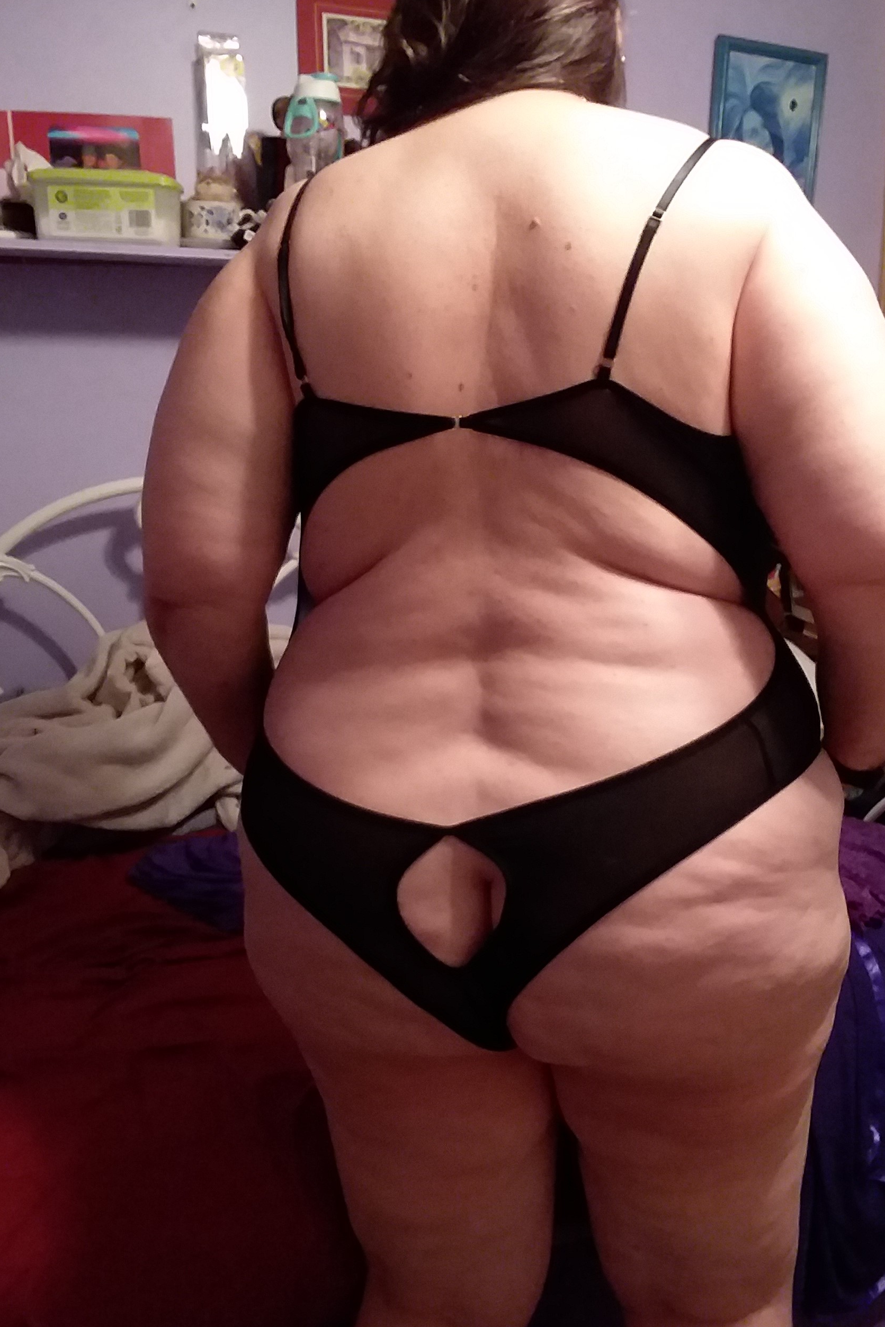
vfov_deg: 60.3
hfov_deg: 42.3
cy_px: 652
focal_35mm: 31
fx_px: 1143
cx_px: 484
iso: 250
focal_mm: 2.47
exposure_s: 1/15
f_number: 1.9
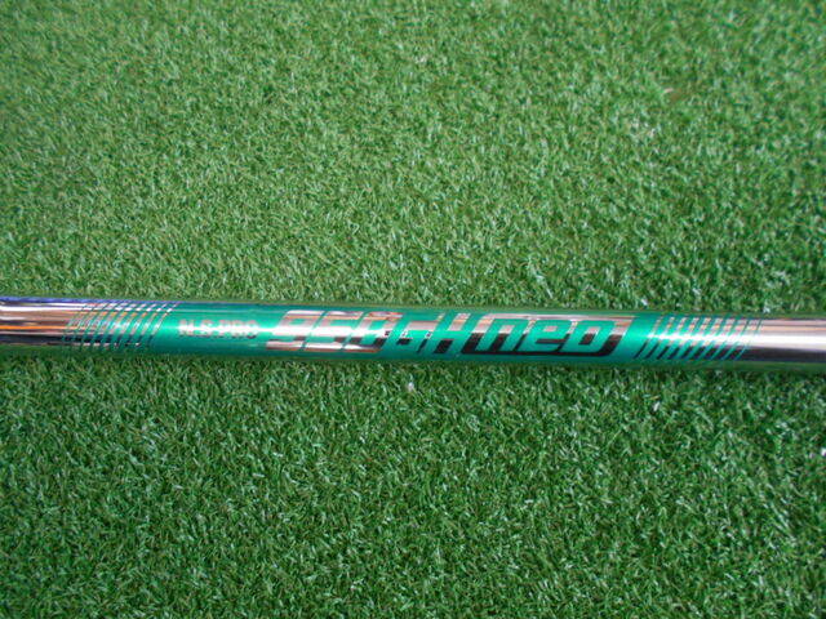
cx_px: 413
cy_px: 310
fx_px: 620
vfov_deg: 53.1
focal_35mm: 26
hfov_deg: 67.3
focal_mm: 4.6
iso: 400
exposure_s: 1/30
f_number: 3.2
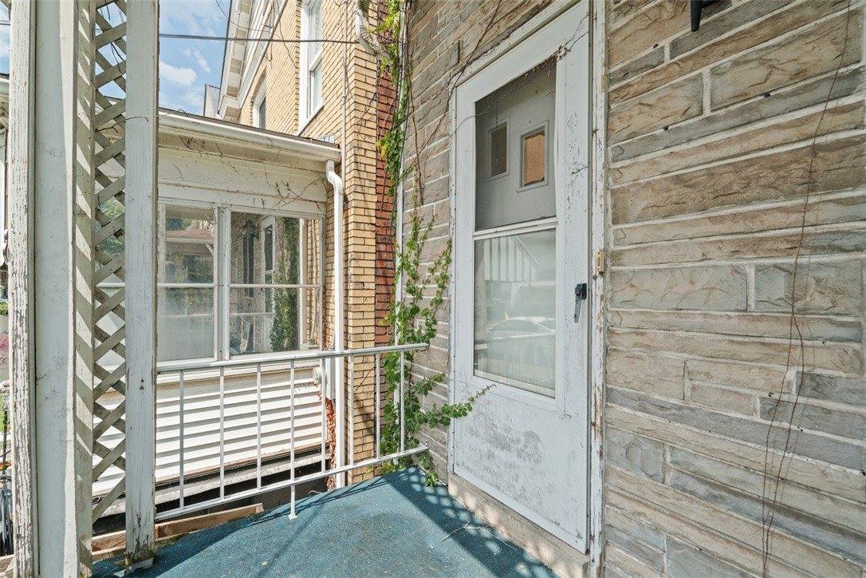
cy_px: 289
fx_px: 385
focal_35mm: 16
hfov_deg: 96.7
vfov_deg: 73.7
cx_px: 433
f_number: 8
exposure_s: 1/250
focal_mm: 16
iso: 400
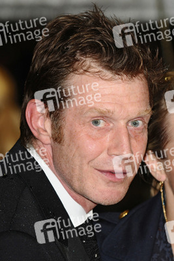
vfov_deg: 7.8
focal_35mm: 262
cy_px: 130
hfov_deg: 5.2
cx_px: 87
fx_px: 1901
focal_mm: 175
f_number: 4.5
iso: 320
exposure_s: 1/160
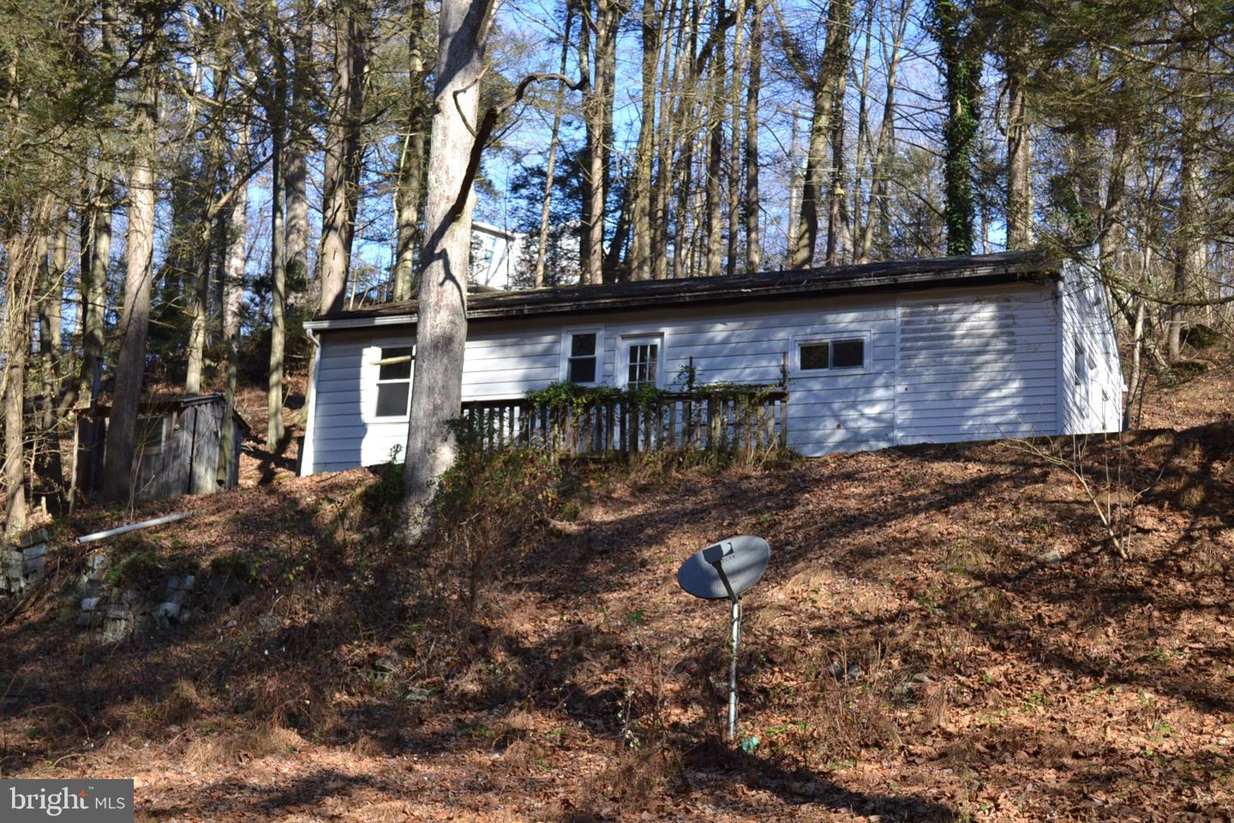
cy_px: 412
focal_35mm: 48
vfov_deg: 28.1
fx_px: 1645
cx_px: 617
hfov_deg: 41.1
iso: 100
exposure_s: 1/125
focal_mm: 32
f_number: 5.6
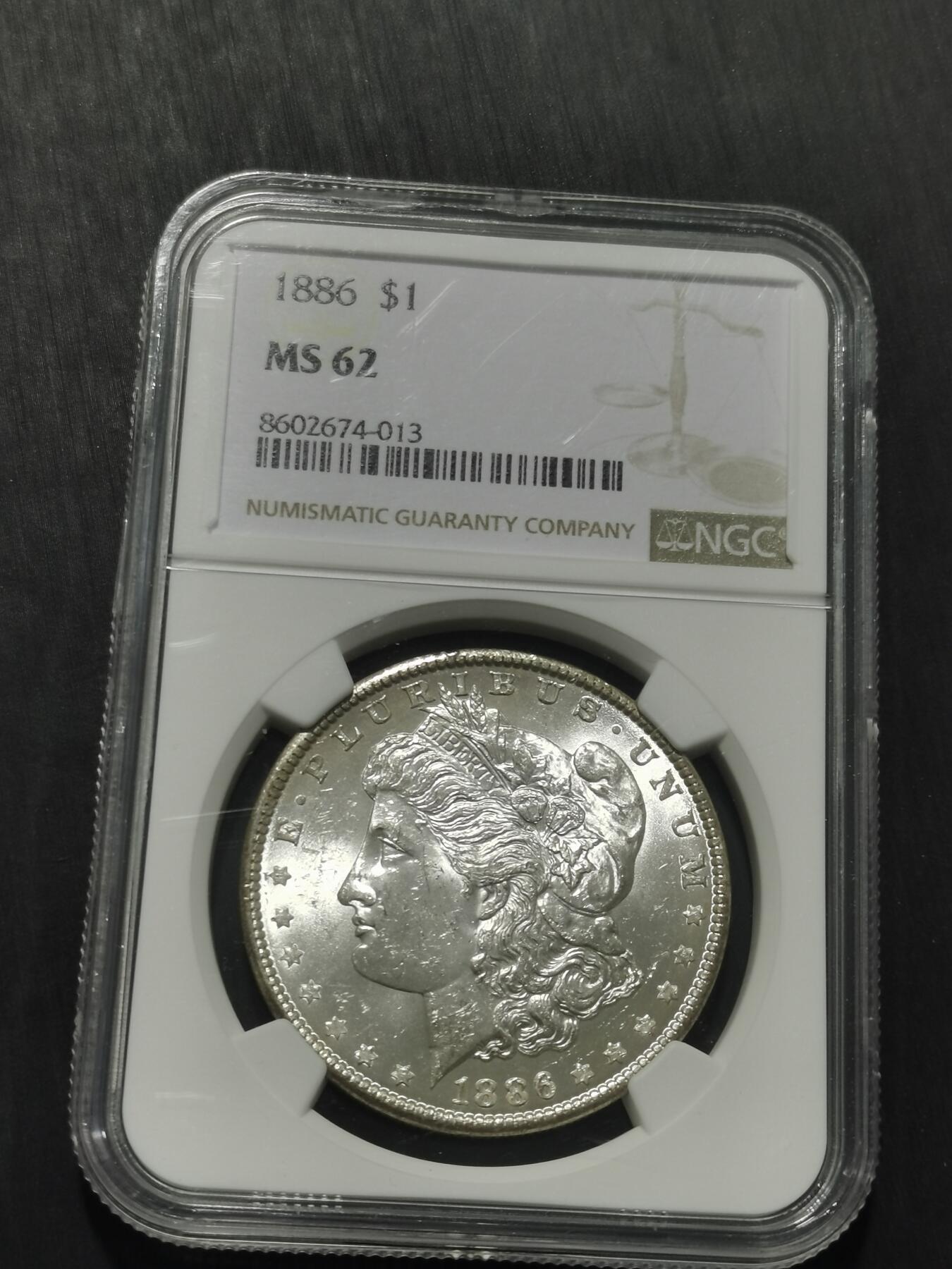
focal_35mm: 62
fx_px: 2273
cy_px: 634
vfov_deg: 31.2
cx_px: 476
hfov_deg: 23.7
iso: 50
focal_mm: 5.58
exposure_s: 1/100
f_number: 1.8
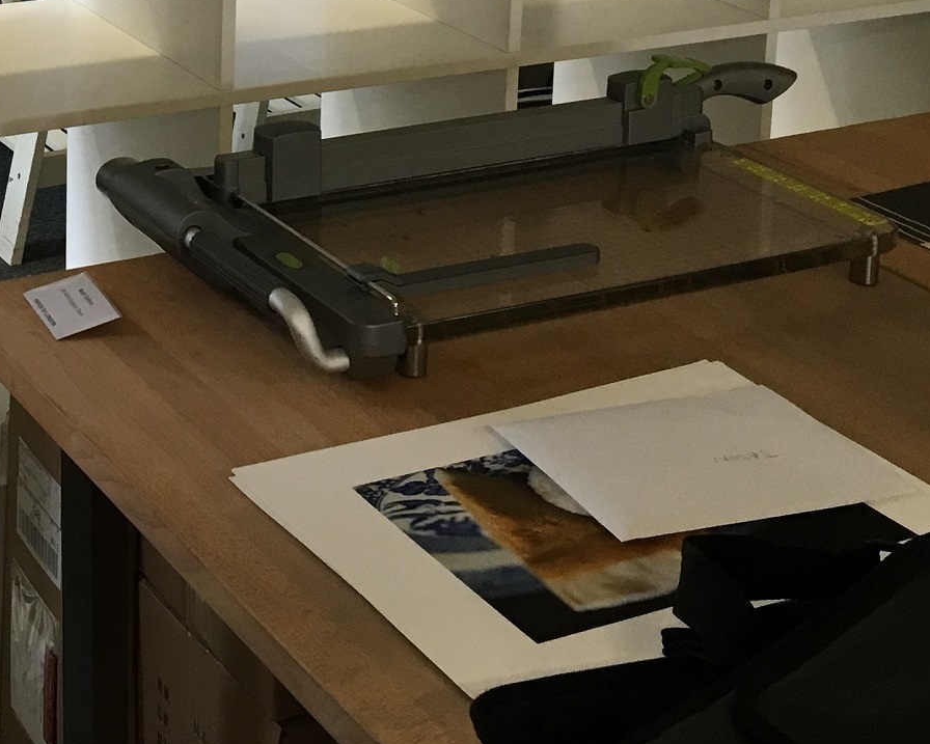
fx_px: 2175
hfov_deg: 23.2
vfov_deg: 18.3
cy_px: -180
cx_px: 8
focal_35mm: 79
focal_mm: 4.15
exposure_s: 1/33
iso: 50
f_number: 2.2
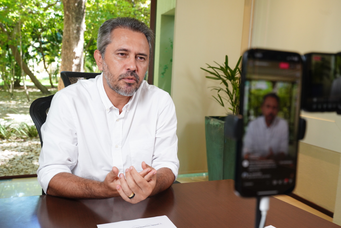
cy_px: 114
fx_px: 313
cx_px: 170
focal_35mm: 33
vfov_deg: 40.0
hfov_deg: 57.2
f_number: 5
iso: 2000
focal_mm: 33
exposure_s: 1/160
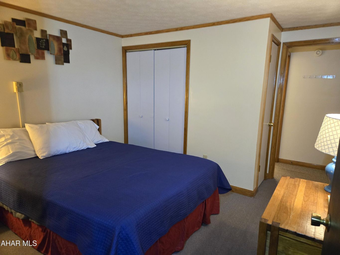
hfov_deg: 73.9
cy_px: 128
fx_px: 226
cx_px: 170
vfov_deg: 58.9
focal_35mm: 23
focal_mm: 5.4
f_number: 1.8
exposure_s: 1/60.2
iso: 500
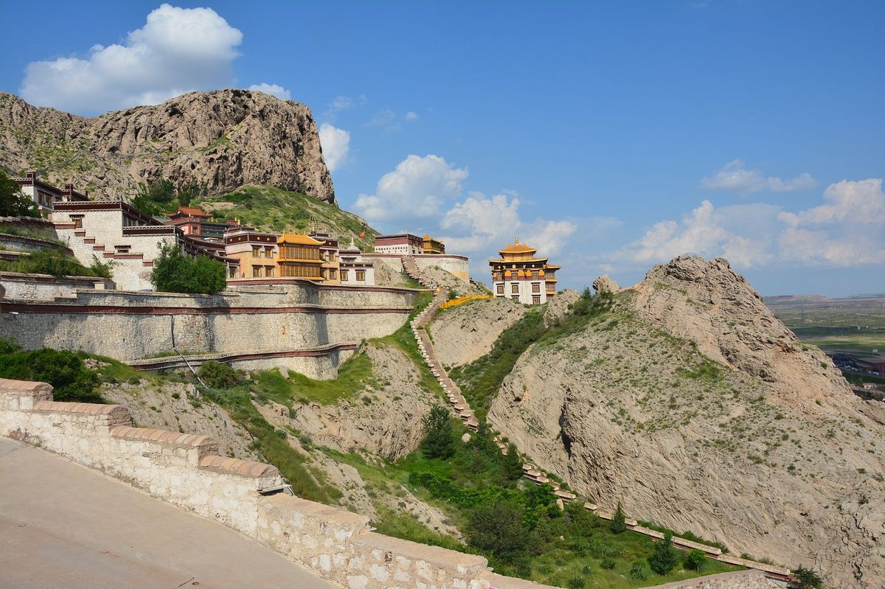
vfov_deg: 41.7
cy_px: 294
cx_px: 442
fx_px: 774
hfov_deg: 59.5
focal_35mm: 32
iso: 100
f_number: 13
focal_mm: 21
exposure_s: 1/200
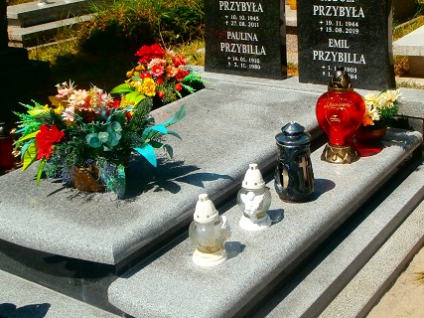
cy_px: 113
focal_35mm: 57
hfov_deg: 33.7
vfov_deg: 25.5
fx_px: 698
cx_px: 245
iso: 100
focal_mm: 6.67
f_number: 3.9
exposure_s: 1/1000
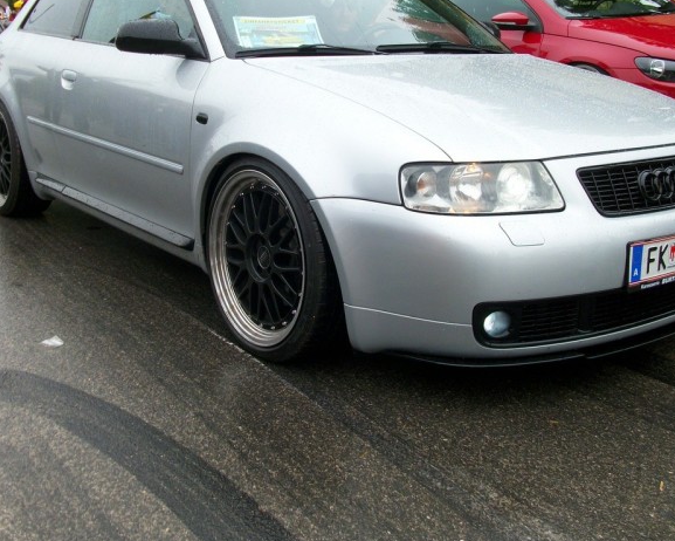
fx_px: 919
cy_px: 224
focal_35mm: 46
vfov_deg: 32.7
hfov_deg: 40.3
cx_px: 316
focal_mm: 5.7
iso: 80
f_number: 2.9
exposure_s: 1/244
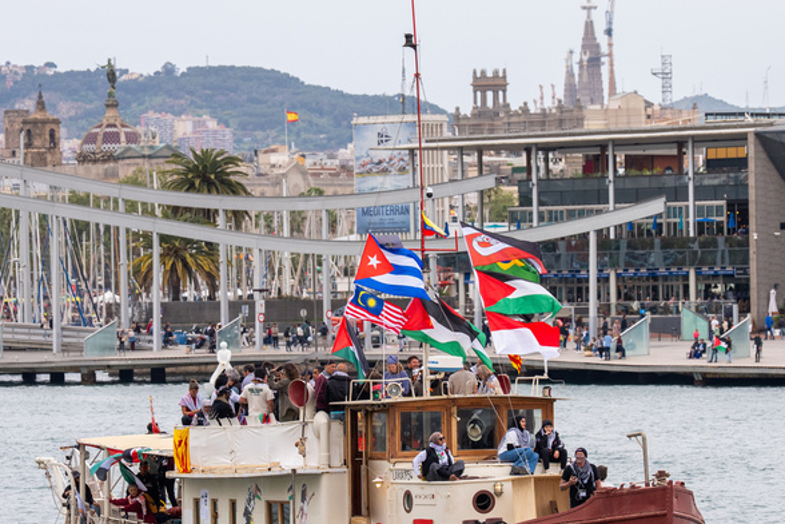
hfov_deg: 8.8
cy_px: 314
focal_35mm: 235
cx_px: 431
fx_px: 5124
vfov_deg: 5.8
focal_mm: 135
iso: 500
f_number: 4
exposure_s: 1/2000
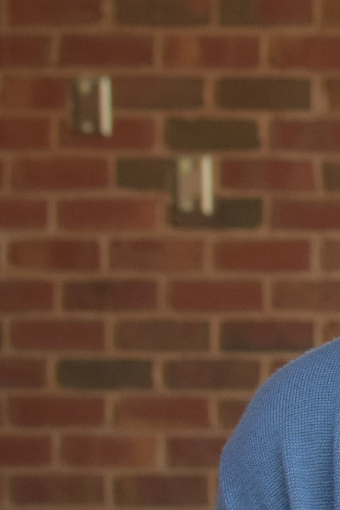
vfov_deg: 8.6
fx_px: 3388
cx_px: 829
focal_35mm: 239
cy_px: 191
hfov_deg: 5.5
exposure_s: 1/200
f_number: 7.1
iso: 400
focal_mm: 35
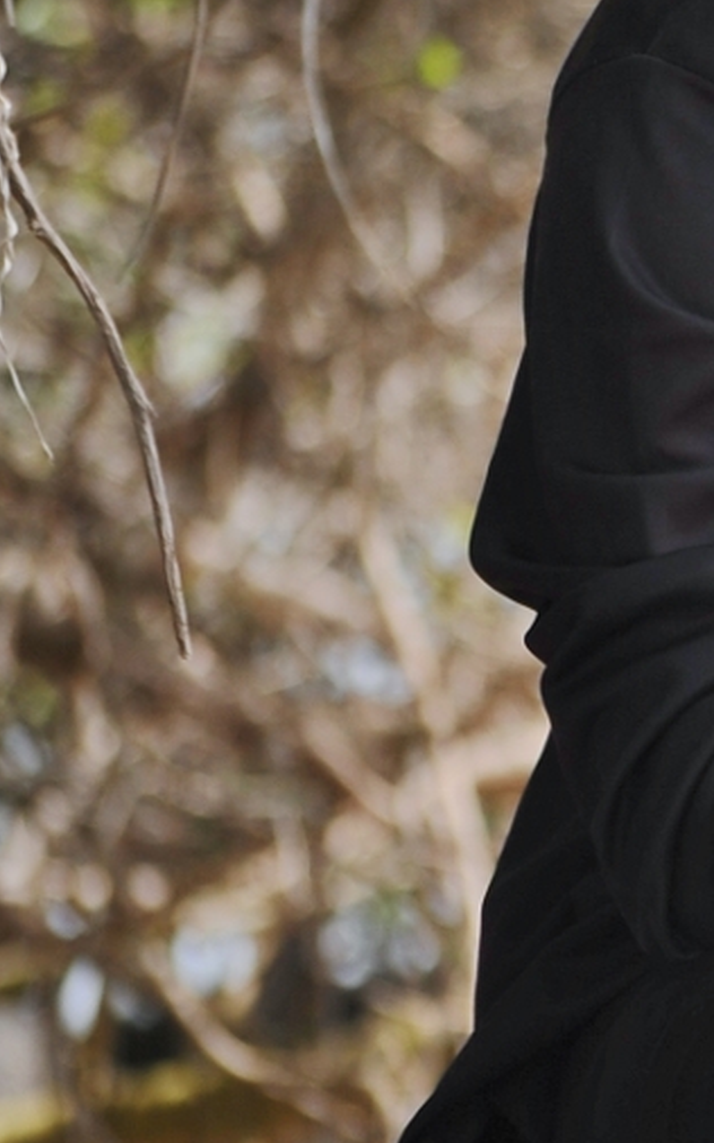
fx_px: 18193
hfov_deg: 2.2
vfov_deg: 3.6
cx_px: 1391
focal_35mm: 584
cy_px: 542
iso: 200
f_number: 5
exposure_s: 1/640
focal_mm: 145
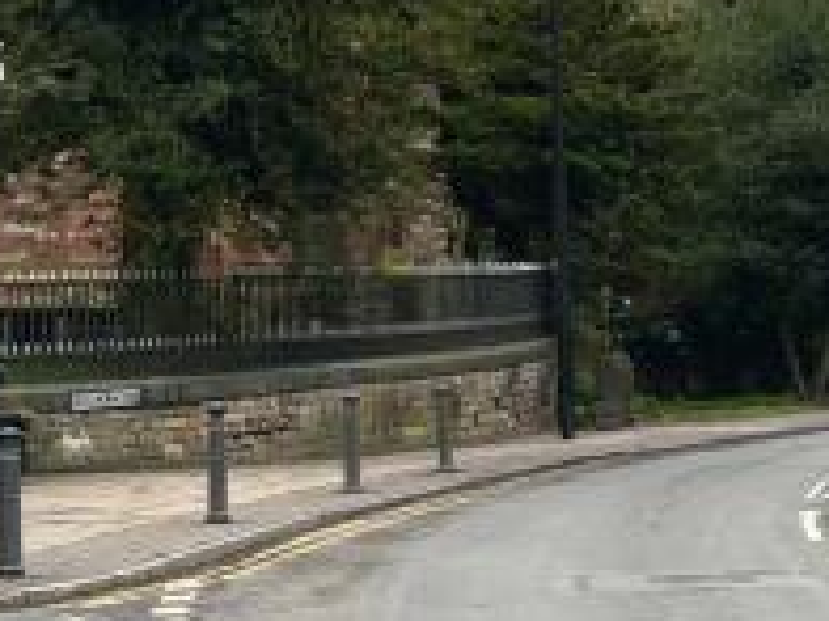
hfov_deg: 12.9
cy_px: 232
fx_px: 3257
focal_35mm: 136
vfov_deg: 10.9
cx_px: 1578
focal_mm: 5.7
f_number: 1.5
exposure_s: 1/611
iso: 50
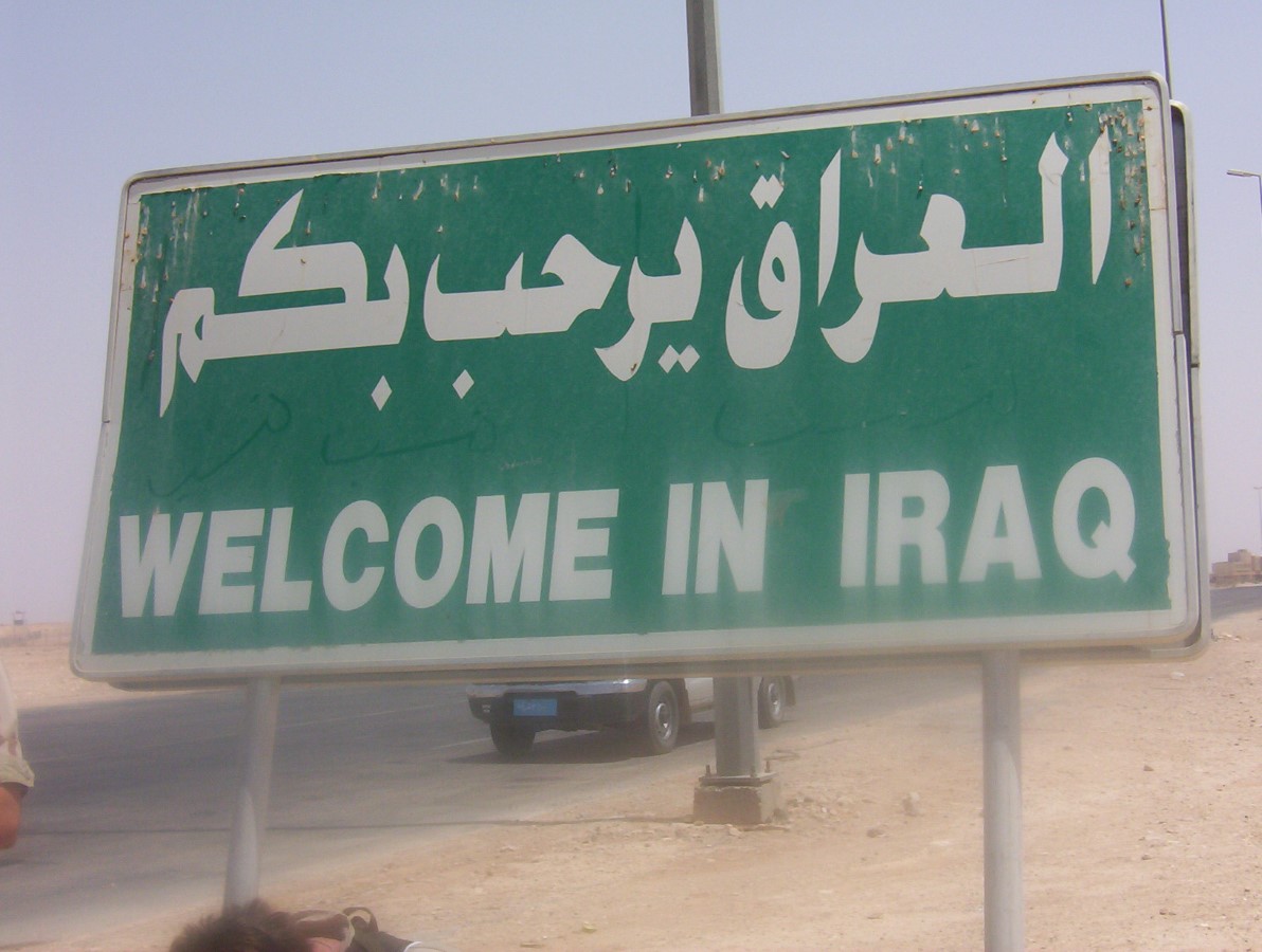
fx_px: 1864
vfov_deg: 28.7
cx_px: 631
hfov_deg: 37.4
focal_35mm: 51
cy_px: 476
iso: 100
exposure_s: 1/890
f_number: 5.97
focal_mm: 7.88
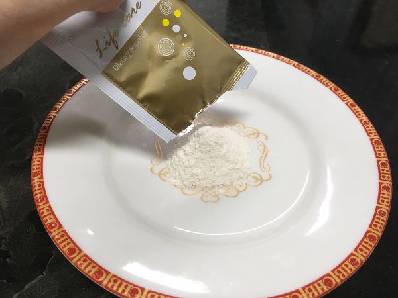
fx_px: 333
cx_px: 199
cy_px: 149
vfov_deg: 48.2
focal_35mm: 29
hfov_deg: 61.7
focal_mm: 4.15
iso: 80
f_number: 2.2
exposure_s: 1/30
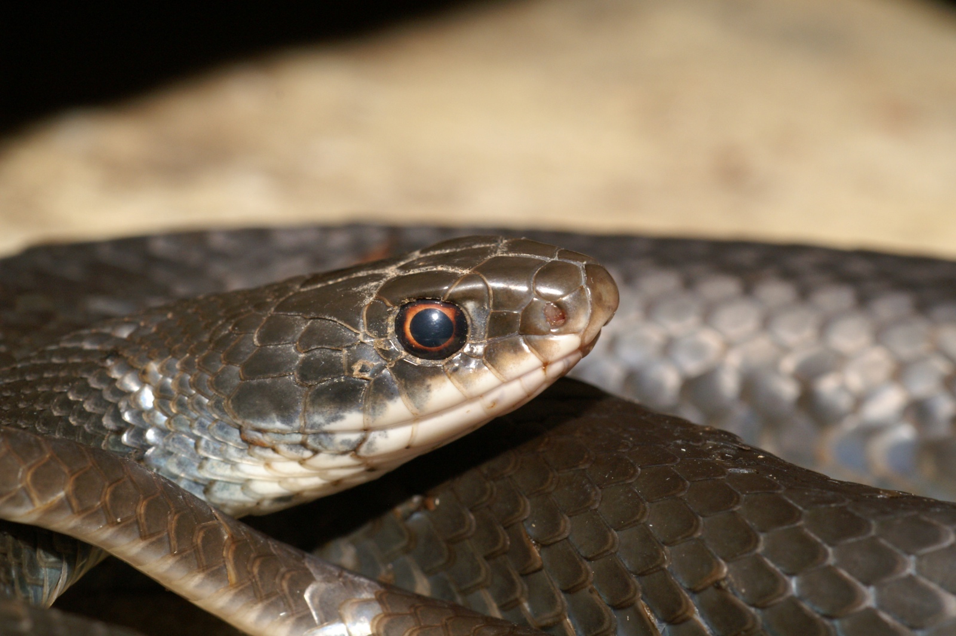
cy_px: 318
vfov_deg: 9.1
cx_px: 478
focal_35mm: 150
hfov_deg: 13.7
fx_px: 3980
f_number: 10
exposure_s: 1/200
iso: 800
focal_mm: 100
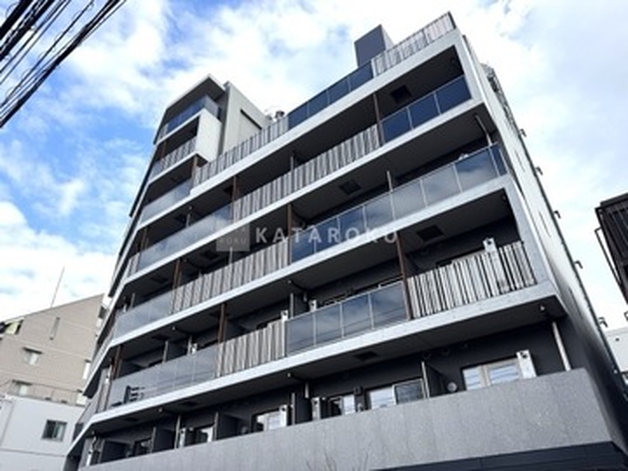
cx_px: 314
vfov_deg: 56.8
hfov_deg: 71.6
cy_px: 236
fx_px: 435
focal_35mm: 24
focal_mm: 6.76
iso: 80
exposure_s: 1/2710
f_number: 1.78
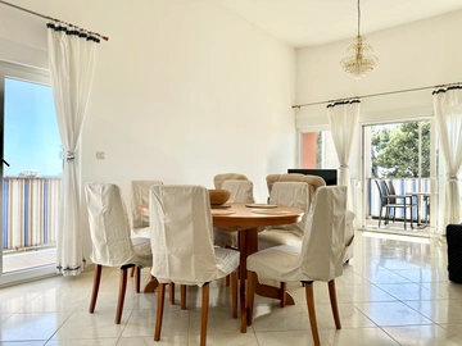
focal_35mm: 24
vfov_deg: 56.8
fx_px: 320
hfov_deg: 71.6
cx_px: 231
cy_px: 173
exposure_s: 1/564
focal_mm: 6.86
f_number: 1.78
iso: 80
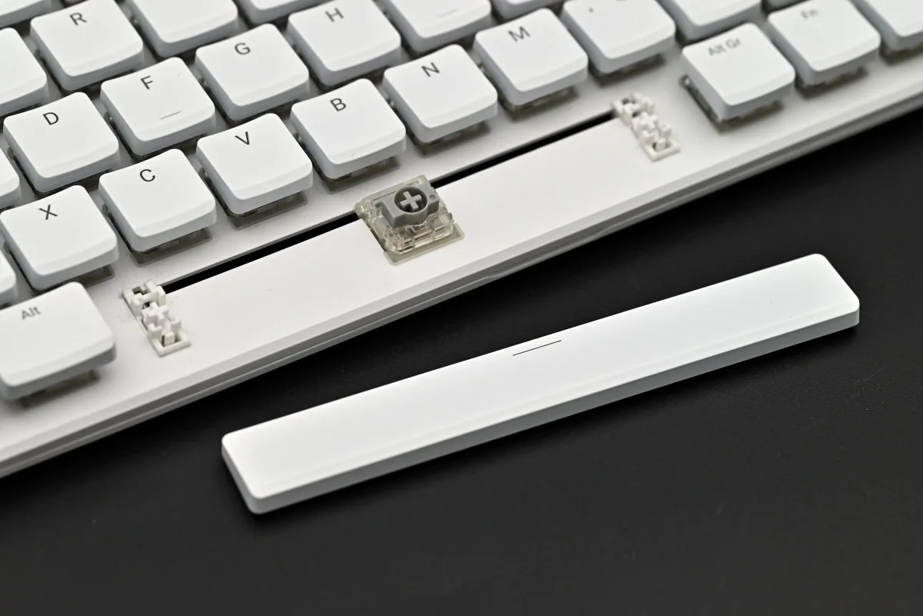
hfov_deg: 19.4
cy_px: 308
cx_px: 462
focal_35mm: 105
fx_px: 2693
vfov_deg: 13.1
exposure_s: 1/250
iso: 640
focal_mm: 105
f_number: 8
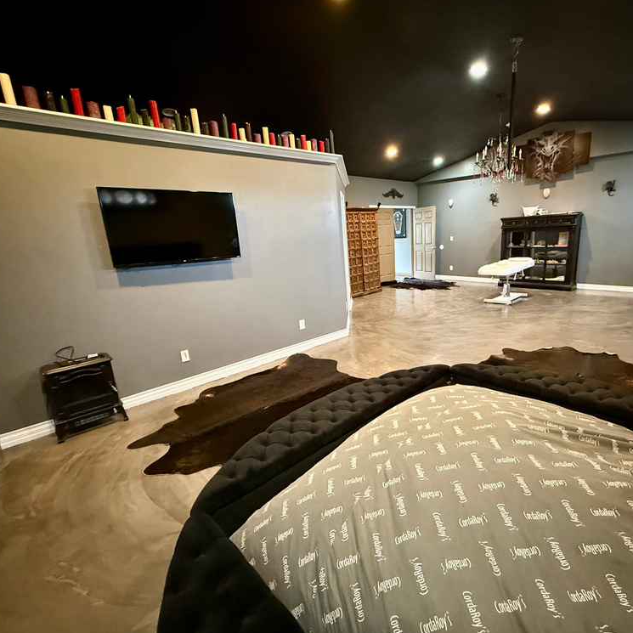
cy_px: 319
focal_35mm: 17
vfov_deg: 84.0
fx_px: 352
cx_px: 369
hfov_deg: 83.3
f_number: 2.2
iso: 1000
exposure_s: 1/40
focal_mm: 2.22
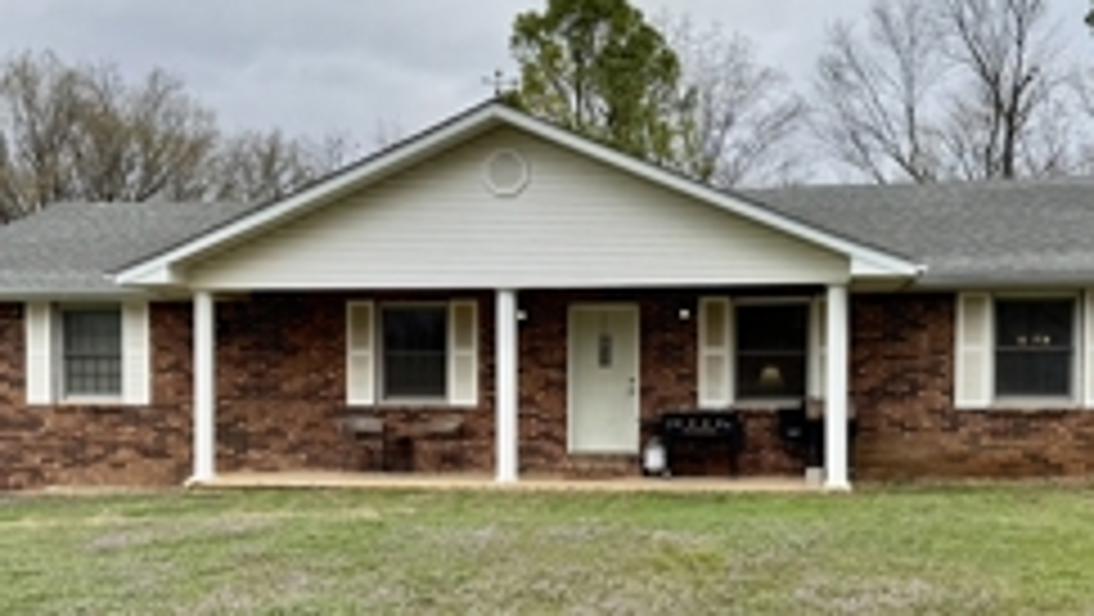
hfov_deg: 47.3
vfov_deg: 27.5
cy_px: 427
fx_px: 1248
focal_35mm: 43
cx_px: 558
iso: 80
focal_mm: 6.76
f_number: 1.78
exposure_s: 1/1366
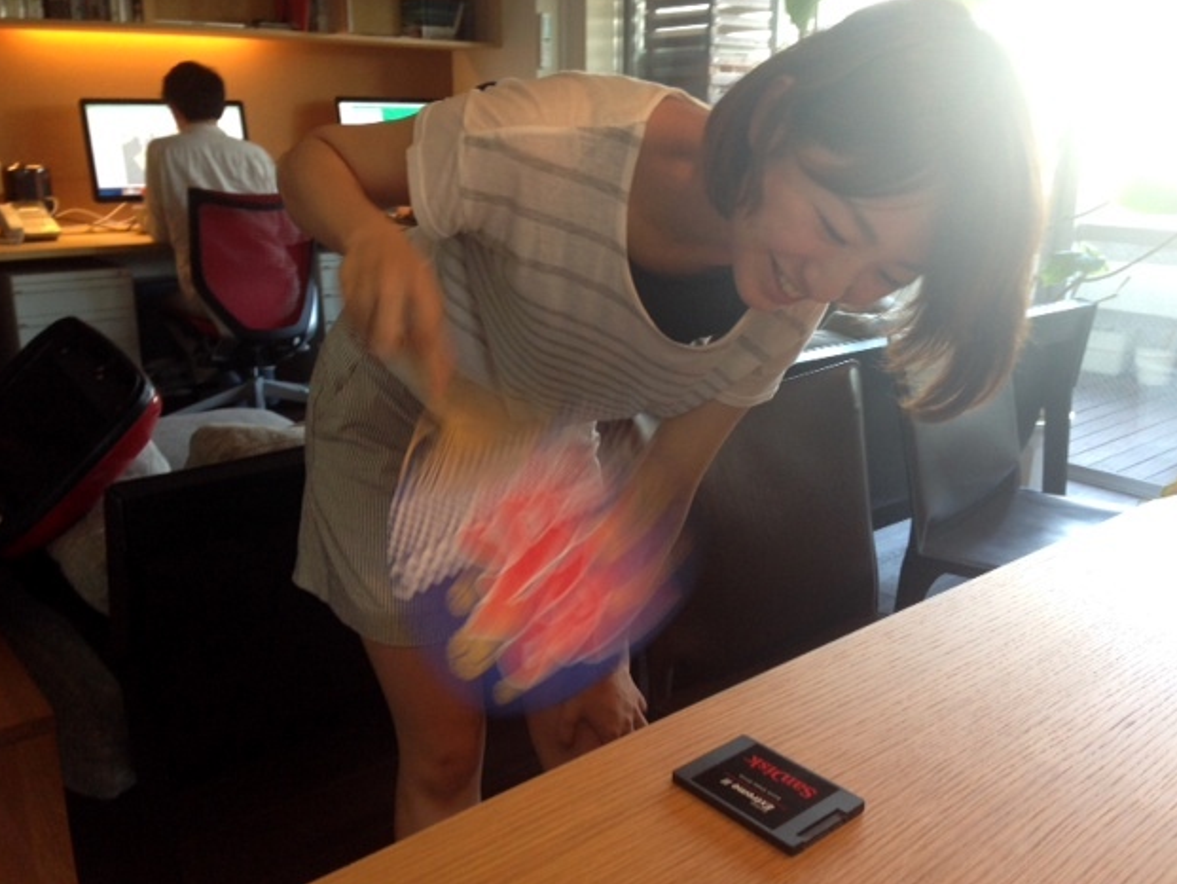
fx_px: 1156
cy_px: 431
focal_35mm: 34
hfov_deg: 53.9
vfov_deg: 41.8
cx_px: 601
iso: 80
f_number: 2.4
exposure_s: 1/20
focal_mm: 4.12
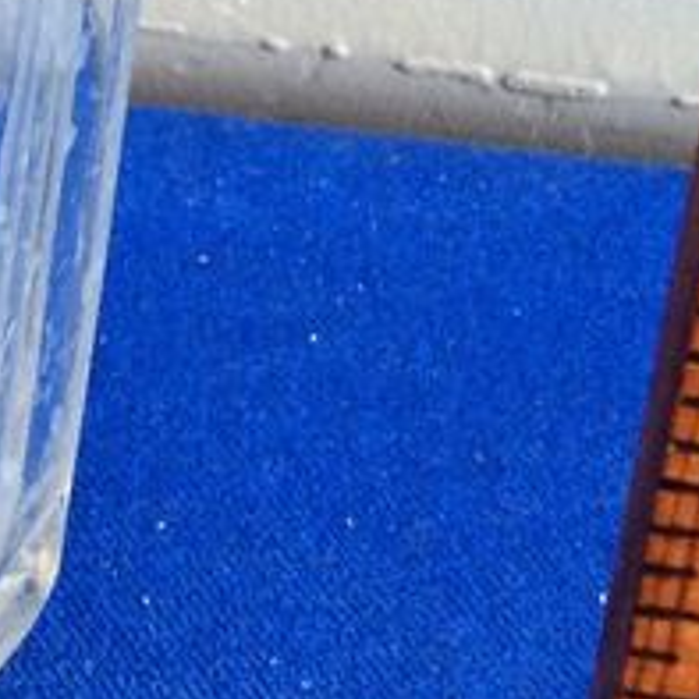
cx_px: -543
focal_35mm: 121
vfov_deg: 13.9
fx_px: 2764
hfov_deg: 13.1
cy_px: -161
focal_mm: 4.12
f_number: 2.2
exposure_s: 1/30
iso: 100
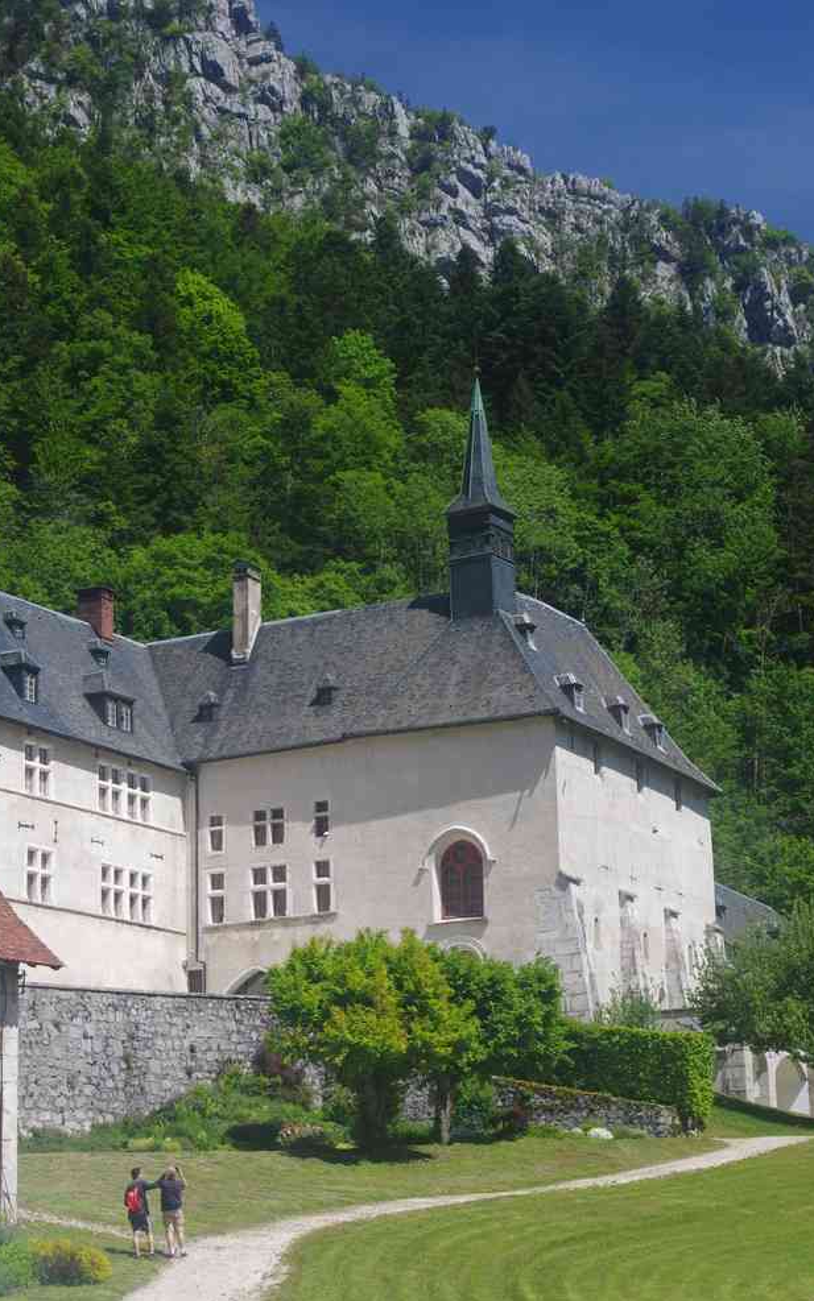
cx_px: 383
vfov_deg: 30.8
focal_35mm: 67
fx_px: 2361
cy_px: 657
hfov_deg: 19.6
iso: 200
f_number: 11
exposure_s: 1/100
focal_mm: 43
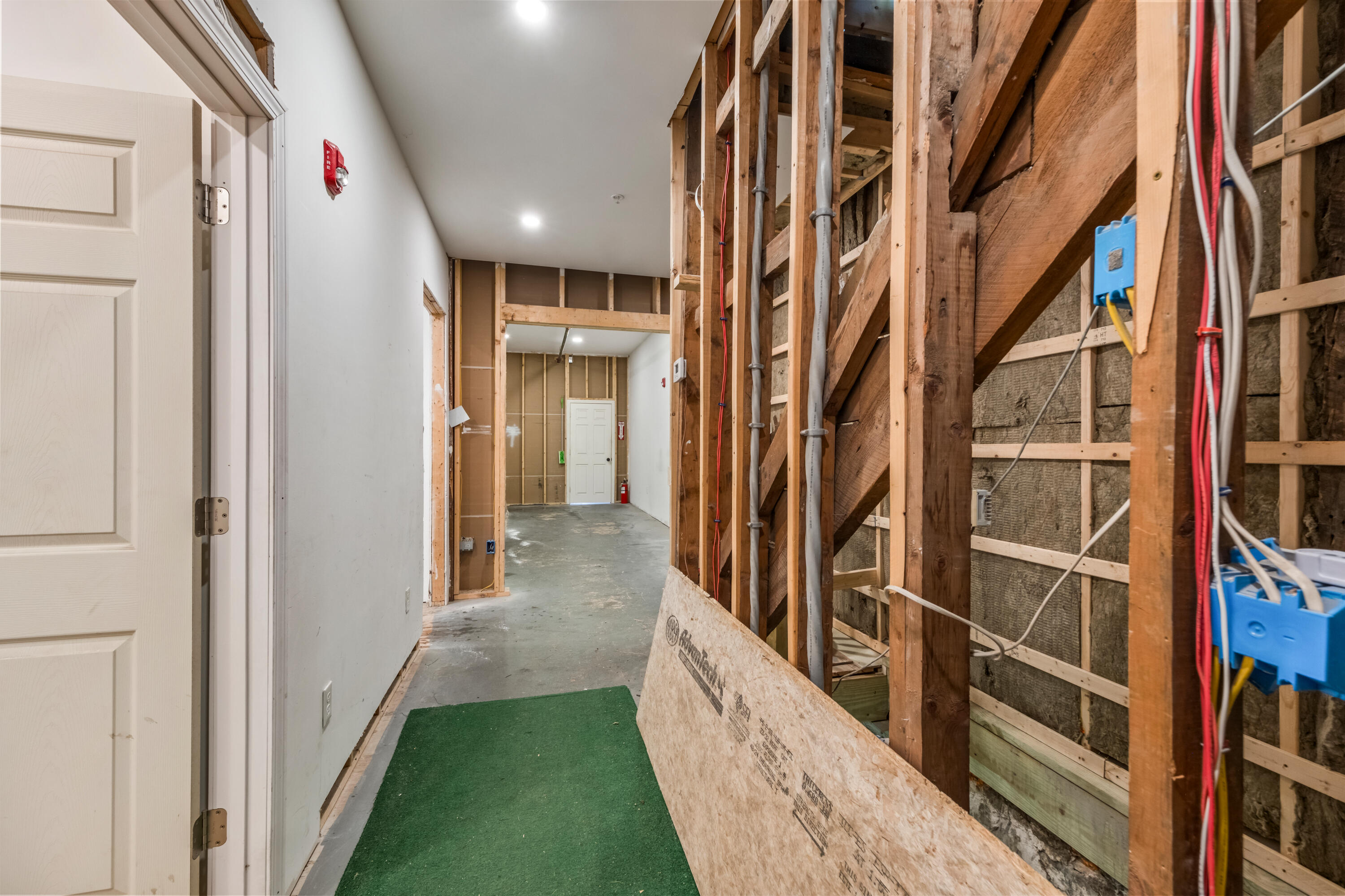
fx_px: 560
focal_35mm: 15
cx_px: 672
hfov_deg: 100.4
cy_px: 448
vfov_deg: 77.3
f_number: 8
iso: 500
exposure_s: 1
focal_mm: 9.9
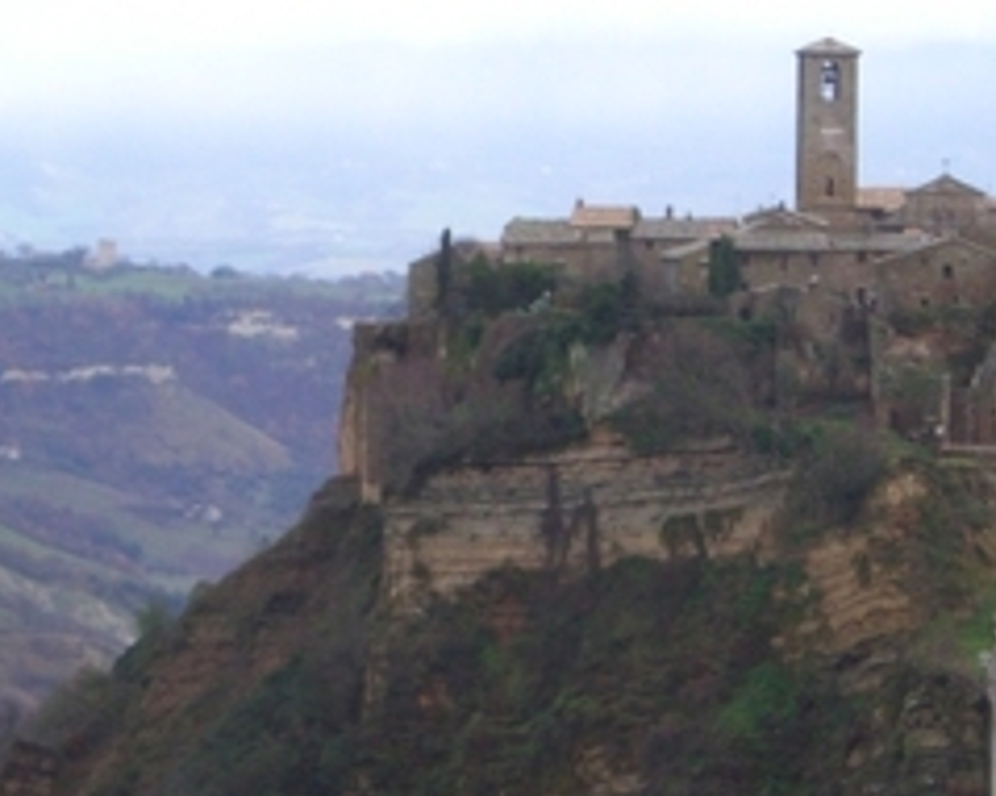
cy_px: 506
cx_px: 779
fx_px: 6866
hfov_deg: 8.3
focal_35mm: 233
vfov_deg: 6.6
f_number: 5.2
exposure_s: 1/100
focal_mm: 18.6
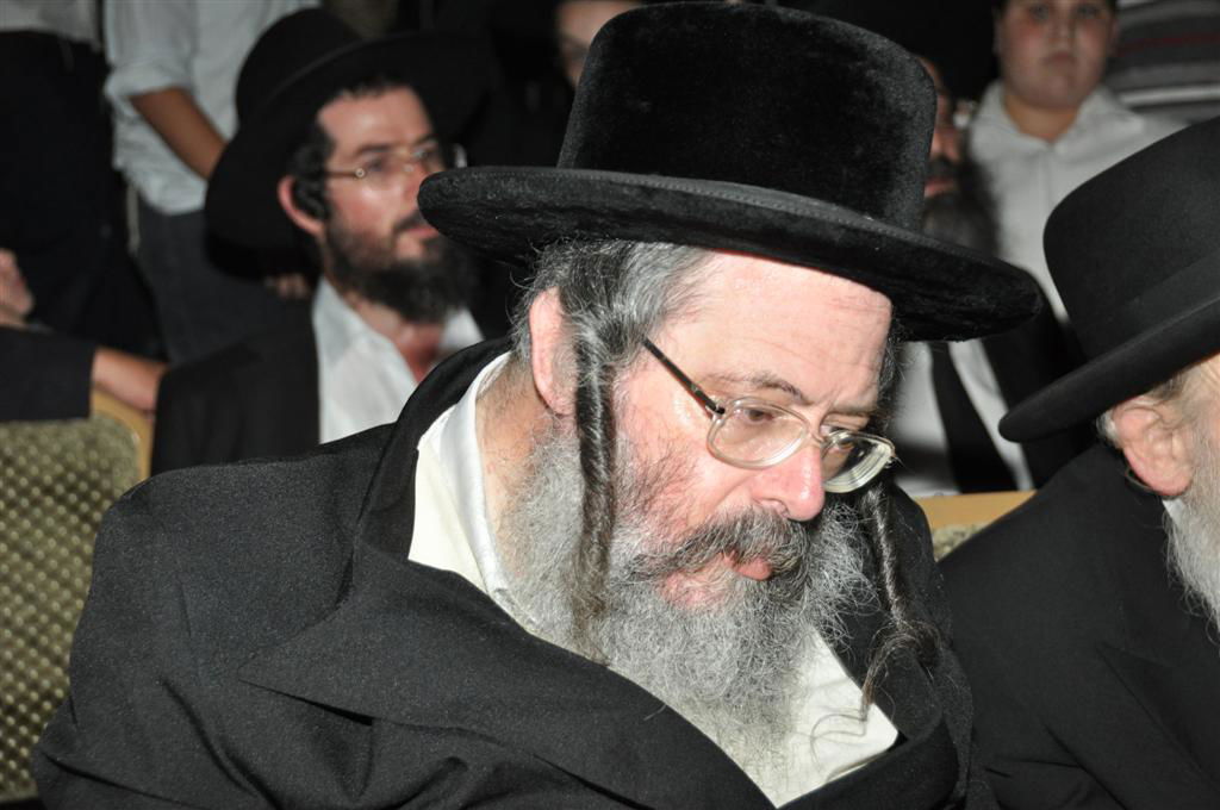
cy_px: 405
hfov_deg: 27.0
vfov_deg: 18.1
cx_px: 610
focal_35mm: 75
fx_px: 2538
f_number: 4.8
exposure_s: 1/60
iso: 800
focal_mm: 50
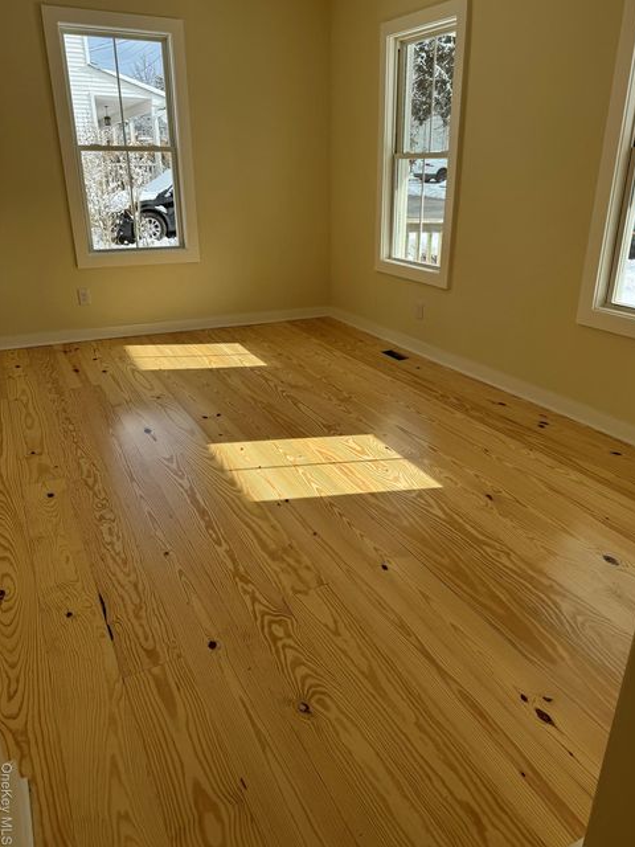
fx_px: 611
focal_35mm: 25
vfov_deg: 69.4
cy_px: 410
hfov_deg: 54.9
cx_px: 327
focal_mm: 6.76
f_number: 1.78
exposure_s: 1/1261
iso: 80
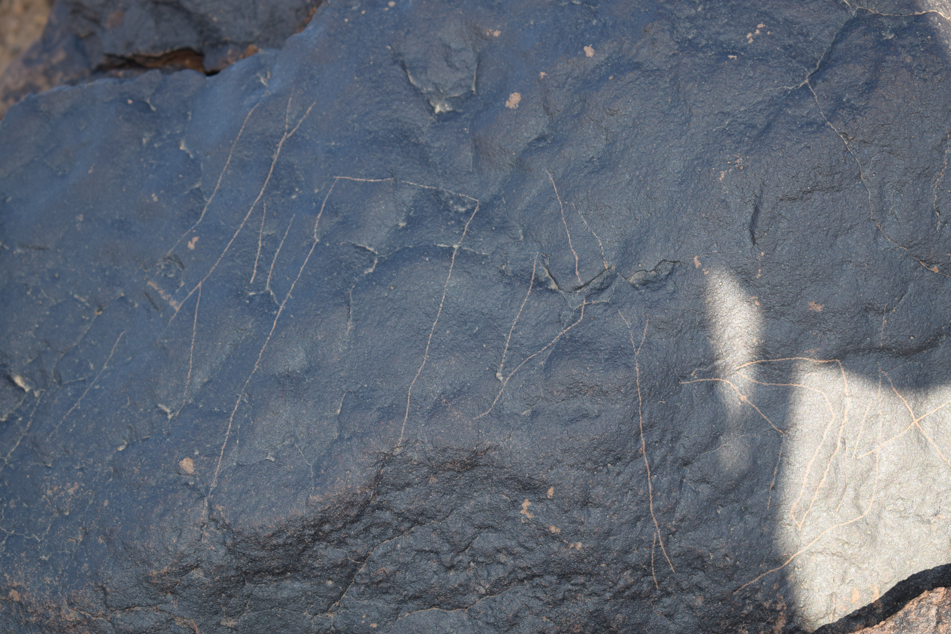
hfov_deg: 24.6
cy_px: 317
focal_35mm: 82
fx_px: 2179
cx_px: 476
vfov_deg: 16.6
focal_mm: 55
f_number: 5.6
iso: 100
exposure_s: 1/125
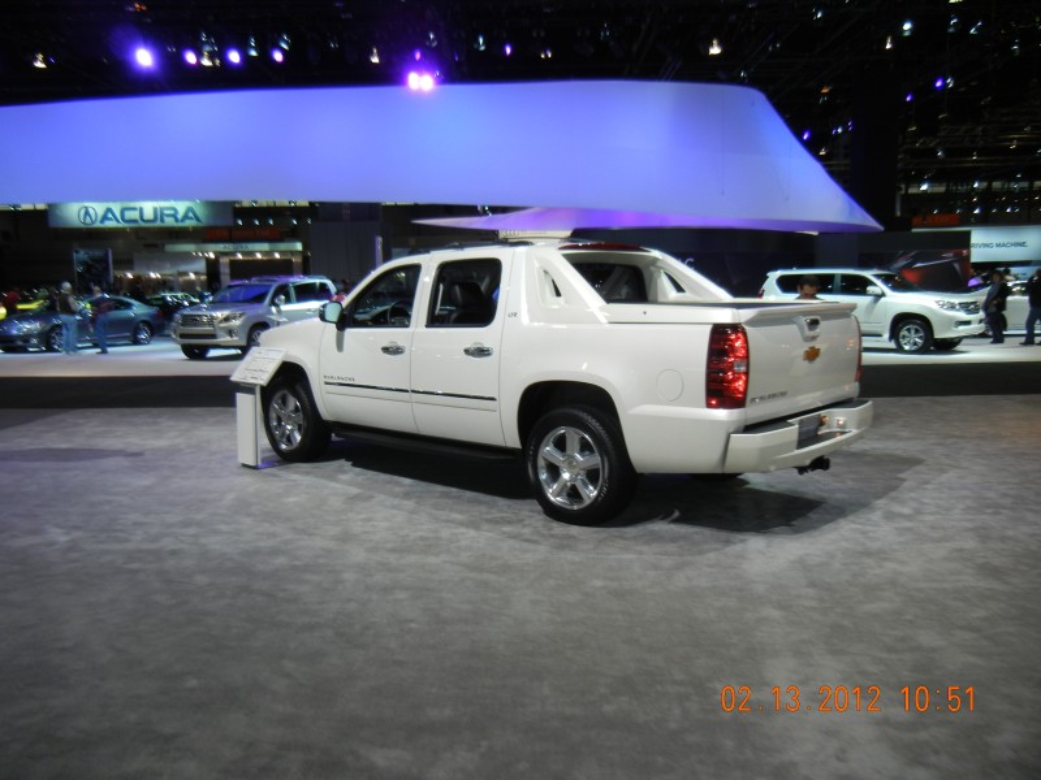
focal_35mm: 30
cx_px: 520
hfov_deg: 60.0
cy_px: 390
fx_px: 902
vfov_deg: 46.8
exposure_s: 1/93
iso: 160
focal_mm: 5.4
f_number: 3.5
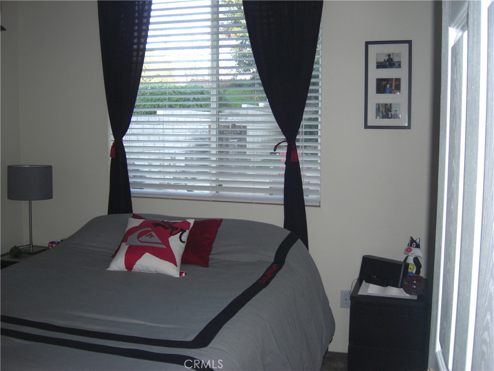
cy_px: 186
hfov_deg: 49.0
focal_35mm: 38
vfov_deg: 37.7
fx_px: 542
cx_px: 247
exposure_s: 1/60
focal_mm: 7.9
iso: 200
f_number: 2.8
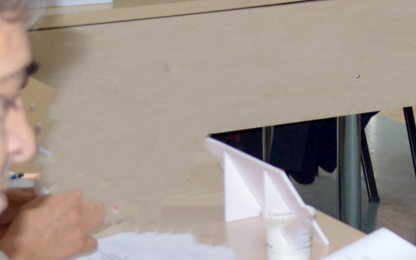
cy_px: -101
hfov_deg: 11.5
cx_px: 593
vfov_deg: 7.4
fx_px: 1995
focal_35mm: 176
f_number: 3.8
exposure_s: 1/60
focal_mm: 22
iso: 500
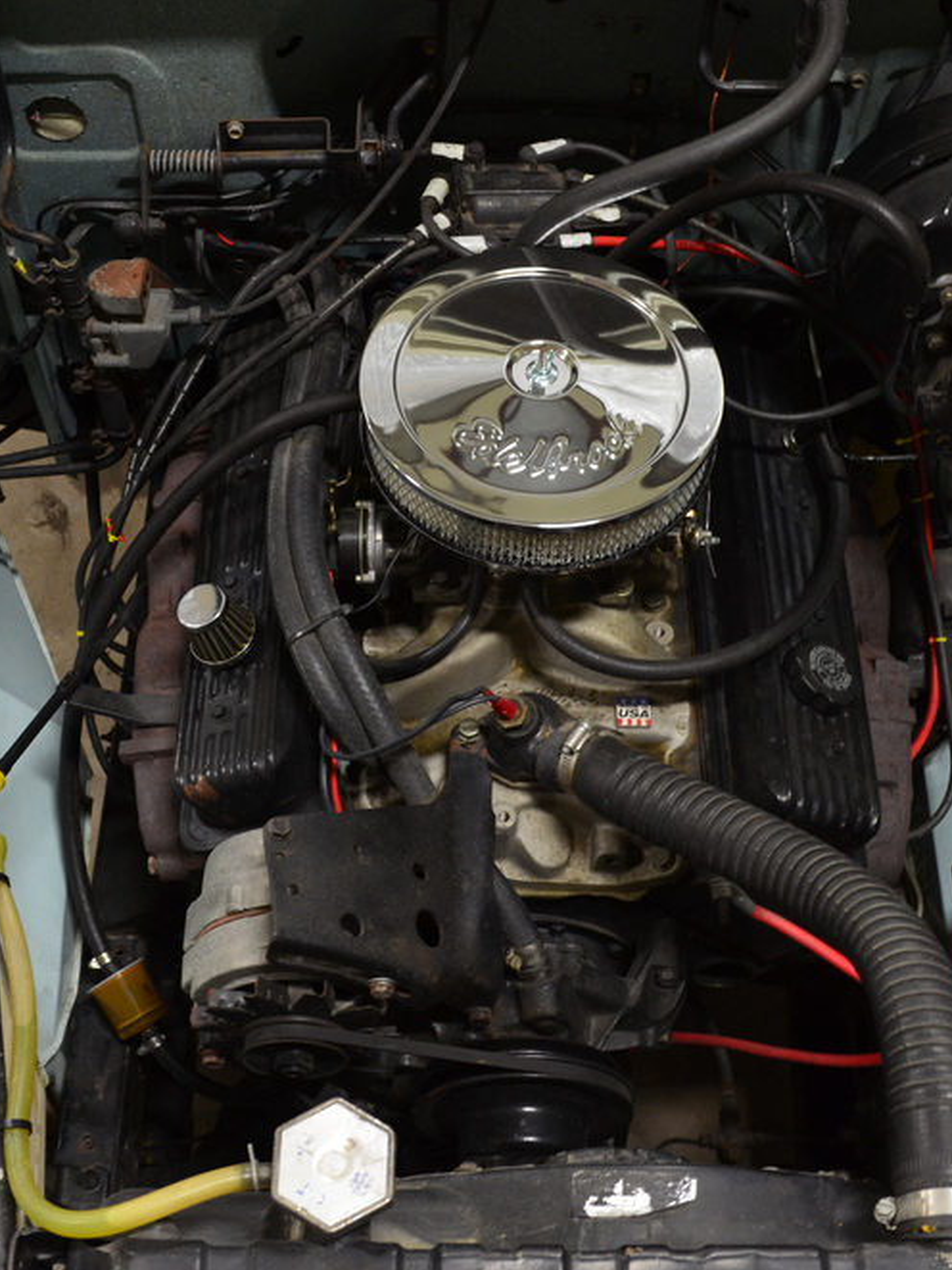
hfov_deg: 30.3
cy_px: 637
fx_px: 1760
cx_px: 422
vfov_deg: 39.7
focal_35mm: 48
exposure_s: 1/20
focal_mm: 22
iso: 800
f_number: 7.1
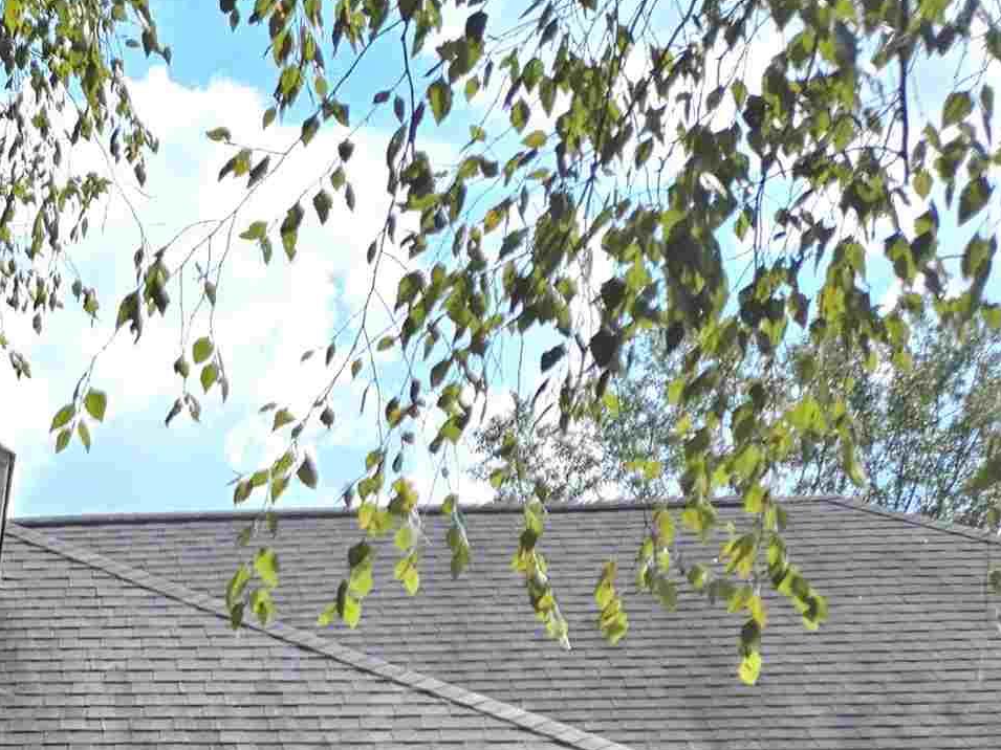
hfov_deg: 22.9
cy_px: 1183
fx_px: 2140
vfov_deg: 17.5
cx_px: -354
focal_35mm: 74
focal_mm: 5.4
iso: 40
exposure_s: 1/2000
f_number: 1.8
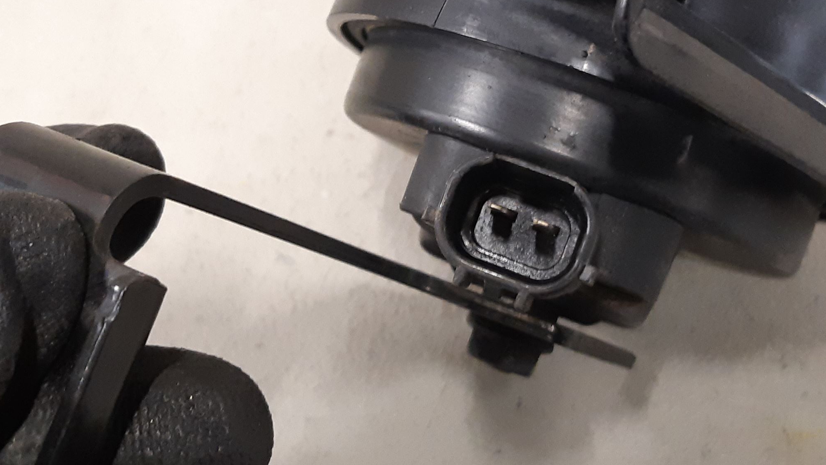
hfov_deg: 66.1
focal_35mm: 29
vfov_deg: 40.1
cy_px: 207
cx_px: 414
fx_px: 635
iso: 250
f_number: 1.7
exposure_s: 1/33
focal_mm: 3.93
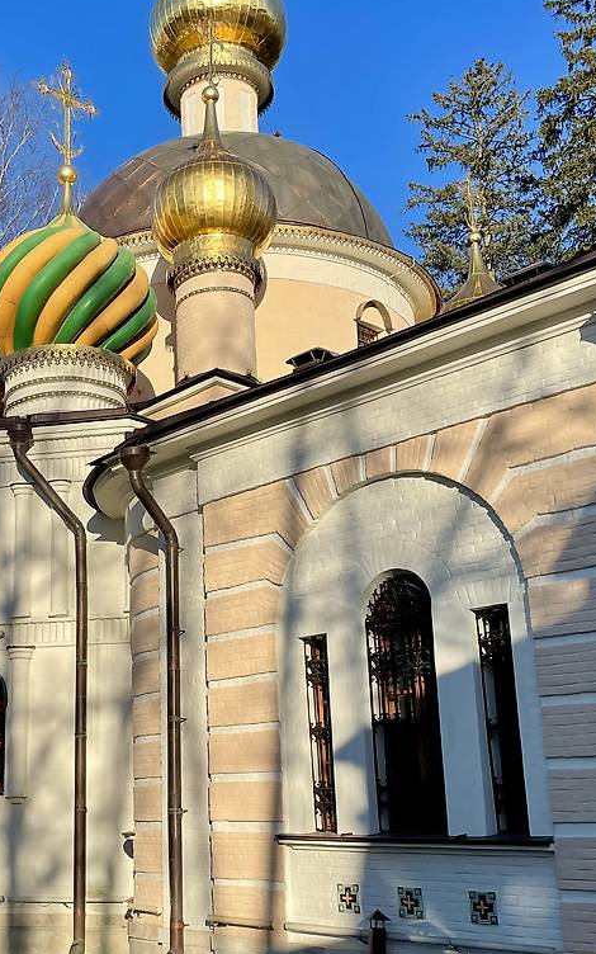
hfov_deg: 28.7
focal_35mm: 44
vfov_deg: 45.2
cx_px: 139
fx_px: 1144
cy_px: 540
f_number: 1.6
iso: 32
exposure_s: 1/2959
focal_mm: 4.2
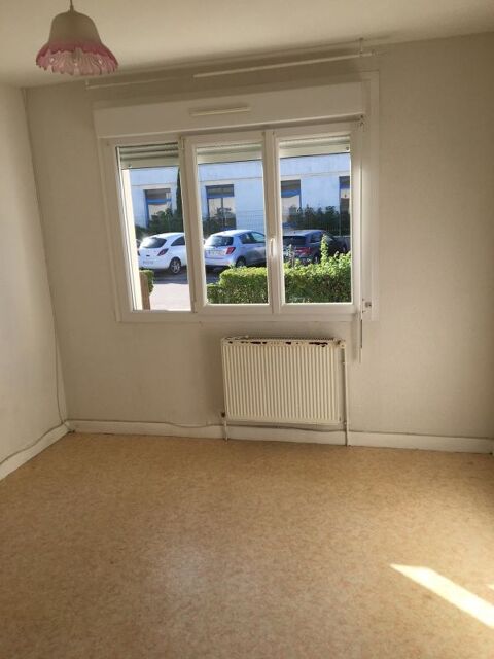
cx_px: 247
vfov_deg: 61.7
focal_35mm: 29
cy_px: 330
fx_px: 552
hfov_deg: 48.2
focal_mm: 4.15
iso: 25
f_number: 2.2
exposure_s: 1/396
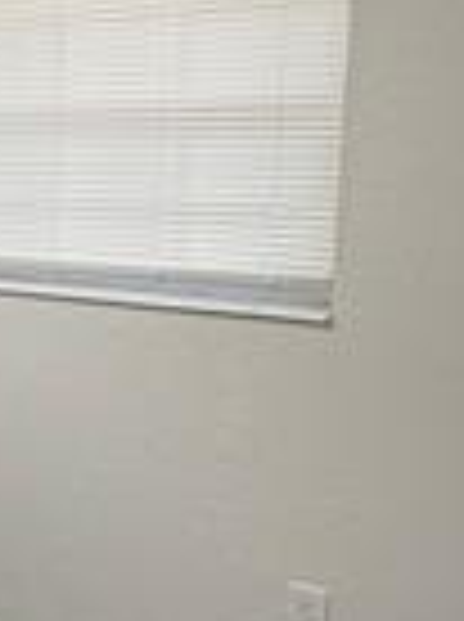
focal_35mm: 61
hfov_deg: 20.3
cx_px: -248
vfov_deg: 31.7
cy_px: 302
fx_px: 1094
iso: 250
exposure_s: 1/60
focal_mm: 2.22
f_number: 2.2
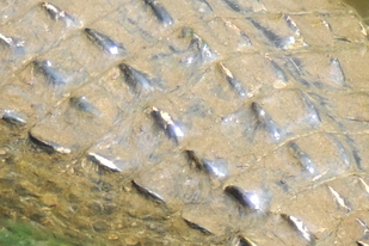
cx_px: 647
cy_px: 497
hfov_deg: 2.8
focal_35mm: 732
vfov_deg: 1.9
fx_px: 7502
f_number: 4.5
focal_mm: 30.3
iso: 450
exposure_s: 1/250
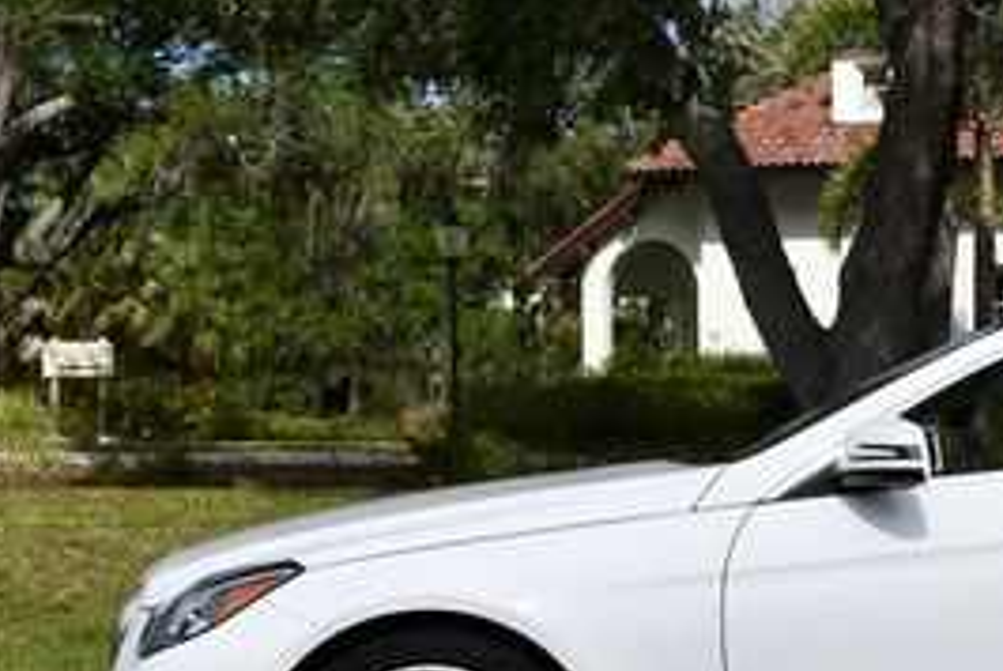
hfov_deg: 15.9
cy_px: 309
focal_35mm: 125
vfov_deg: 11.0
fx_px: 3486
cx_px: 1120
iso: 100
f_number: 9
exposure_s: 1/320
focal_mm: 26
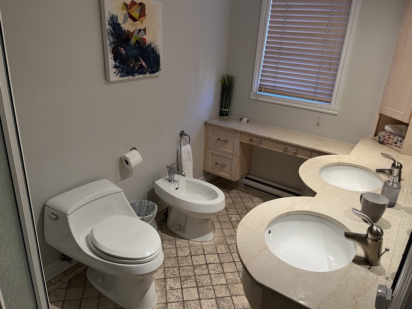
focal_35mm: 26
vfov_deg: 53.1
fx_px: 309
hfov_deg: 67.3
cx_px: 206
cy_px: 154
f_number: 1.6
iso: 125
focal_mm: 5.1
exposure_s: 1/60
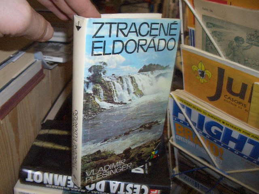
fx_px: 262
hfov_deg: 52.6
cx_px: 130
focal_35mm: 35
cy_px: 97
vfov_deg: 40.7
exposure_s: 1/60
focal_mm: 5.8
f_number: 2.6
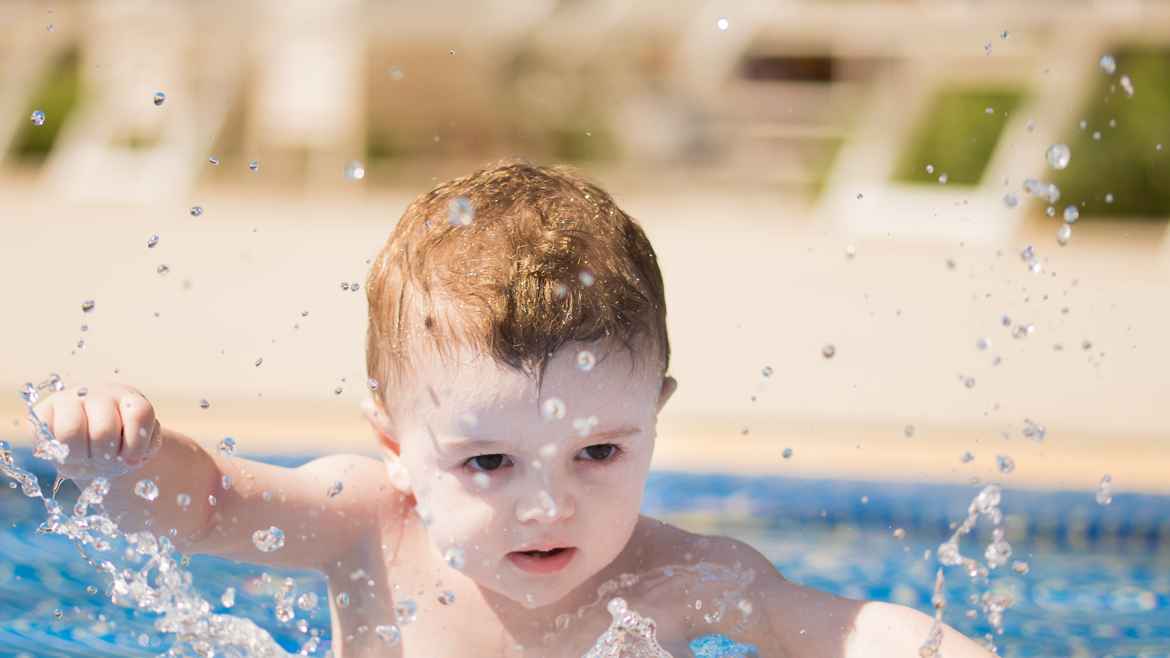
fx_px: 6847
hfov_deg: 9.8
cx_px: 542
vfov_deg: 5.5
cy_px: 505
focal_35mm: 221
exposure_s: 1/1600
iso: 100
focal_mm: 105
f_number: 3
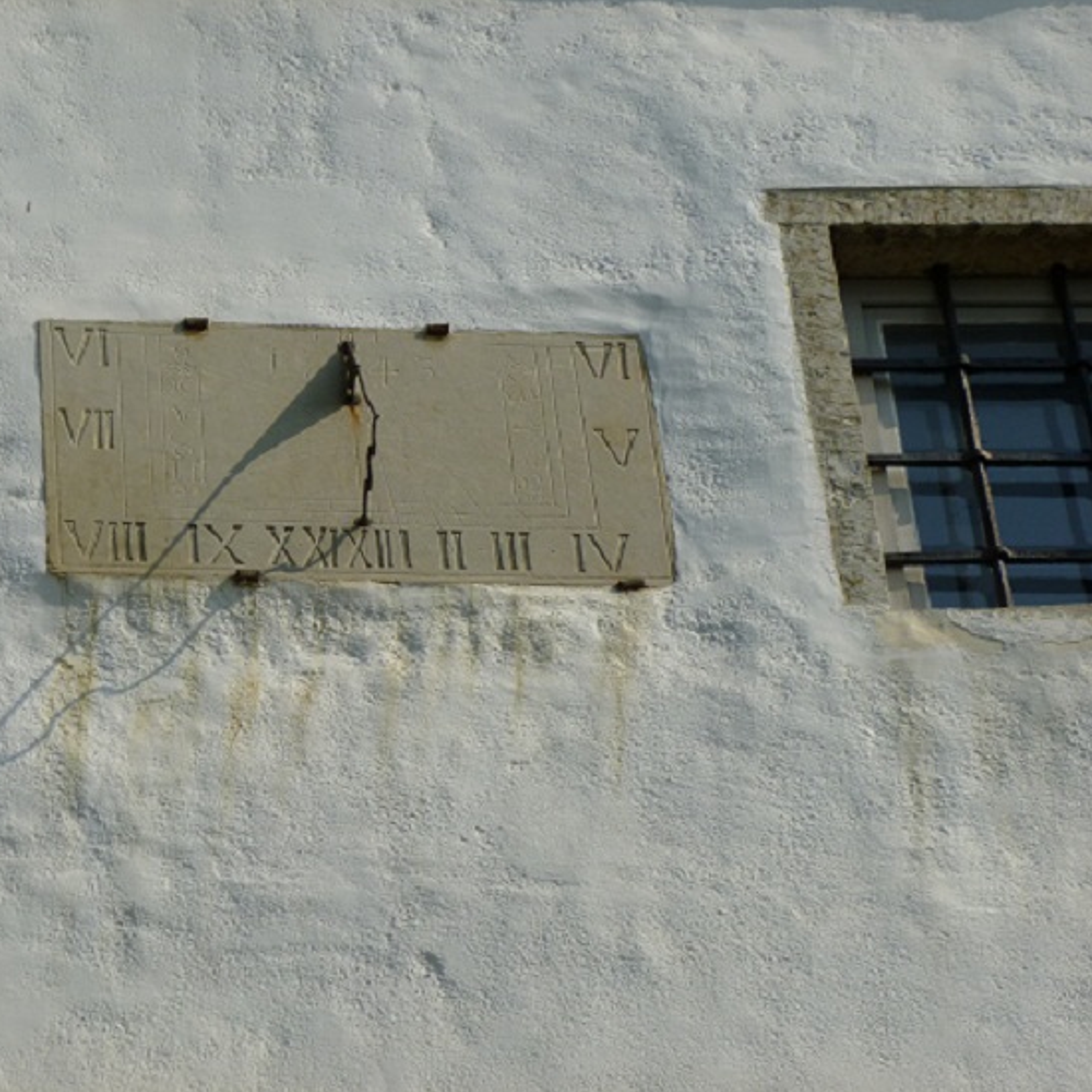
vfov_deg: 11.9
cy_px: 547
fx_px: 5246
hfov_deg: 11.9
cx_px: 369
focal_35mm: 147
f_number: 4.9
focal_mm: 22.1
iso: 100
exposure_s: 1/1000
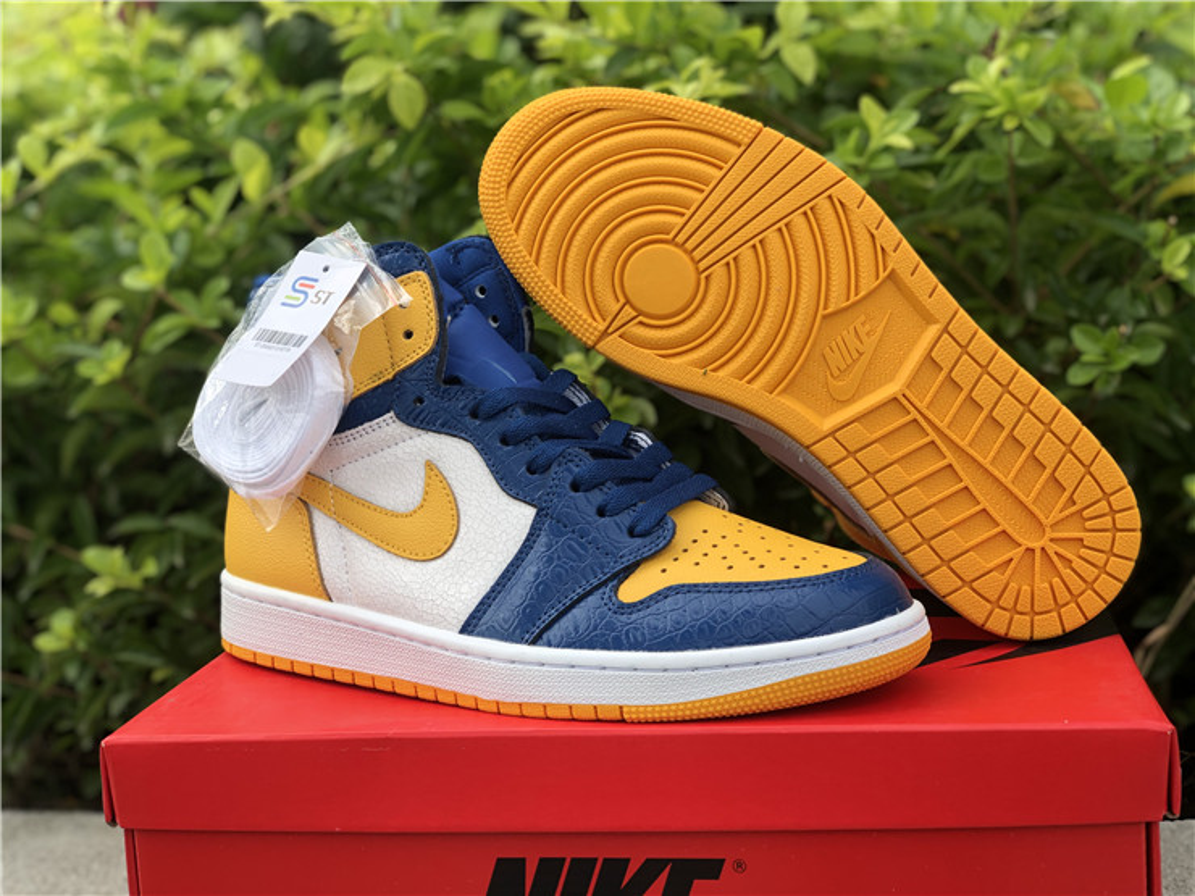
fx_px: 1795
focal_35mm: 52
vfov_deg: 28.0
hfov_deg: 36.8
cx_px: 598
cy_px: 448
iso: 16
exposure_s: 1/251
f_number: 2.4
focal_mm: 6
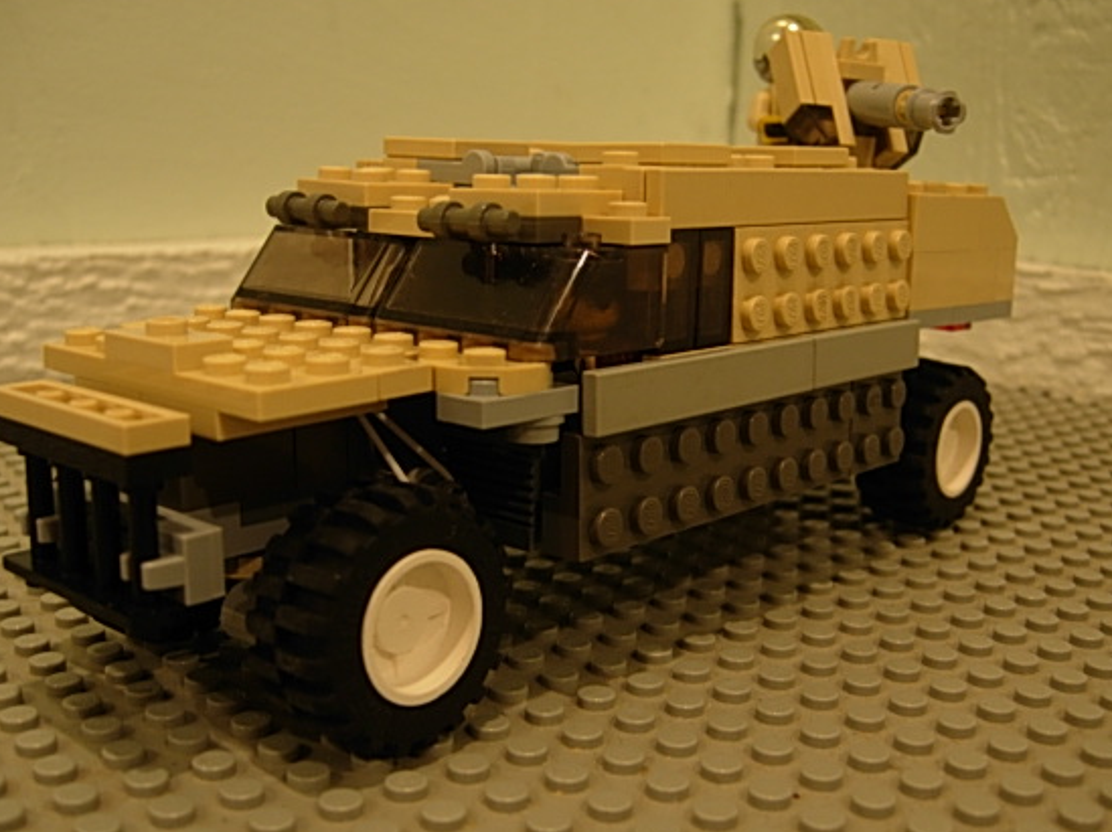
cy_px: 423
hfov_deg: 44.8
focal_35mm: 42
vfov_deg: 34.3
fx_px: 1348
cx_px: 606
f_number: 2.7
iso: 84
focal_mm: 7.5
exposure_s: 1/4
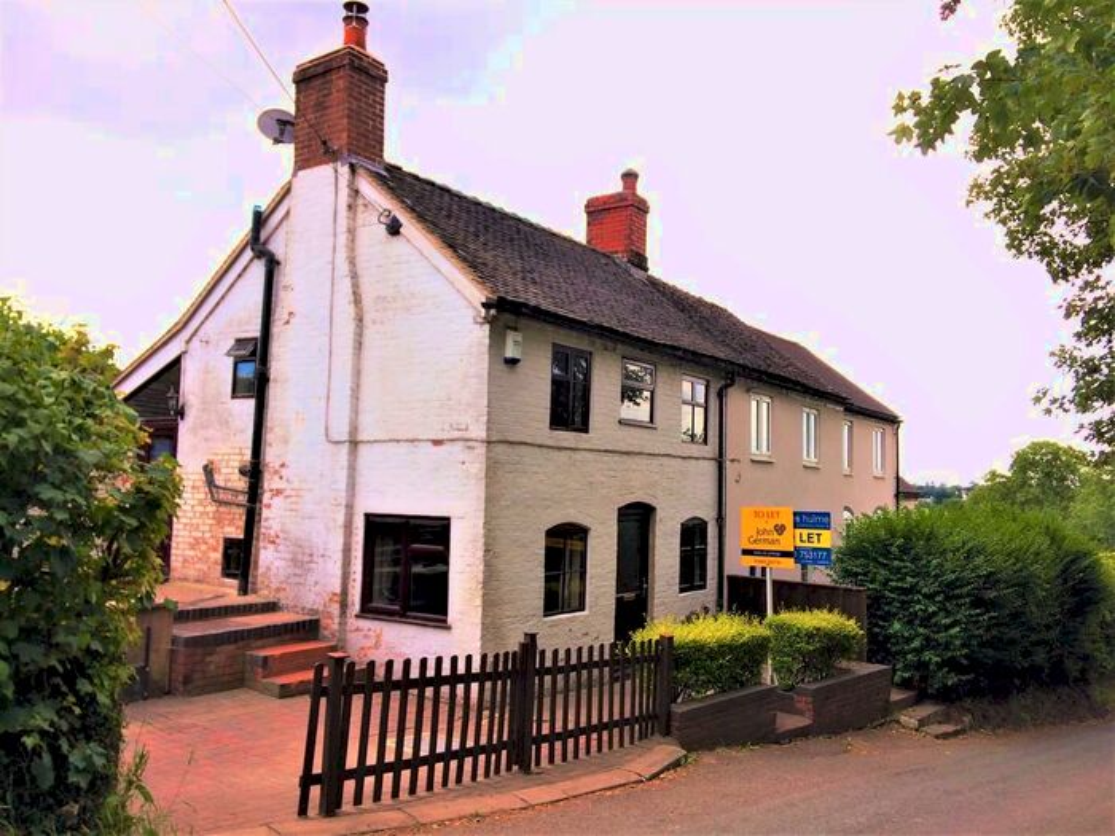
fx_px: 934
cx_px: 558
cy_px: 418
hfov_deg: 61.7
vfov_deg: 48.2
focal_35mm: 29
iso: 32
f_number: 2.2
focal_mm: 4.15
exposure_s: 1/519
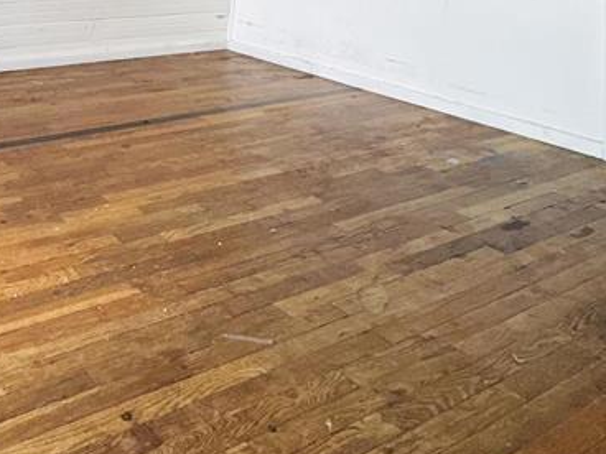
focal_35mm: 39
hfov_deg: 43.5
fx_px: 683
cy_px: -105
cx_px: 56
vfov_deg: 30.6
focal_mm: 2.22
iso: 250
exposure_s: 1/99
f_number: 2.2
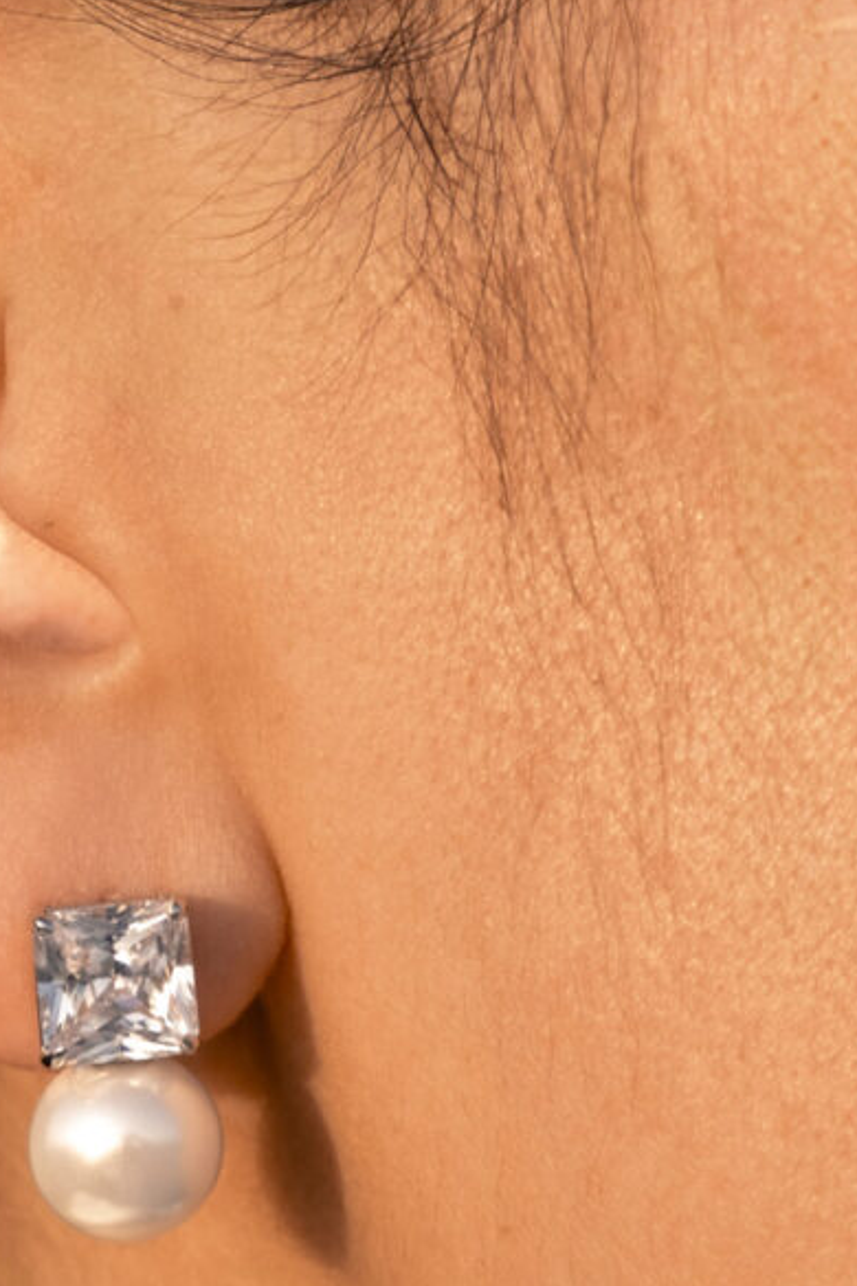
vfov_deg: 9.7
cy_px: 761
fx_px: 7605
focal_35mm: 213
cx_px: 68
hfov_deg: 6.4
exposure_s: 1/105
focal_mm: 55
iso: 160
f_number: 7.1
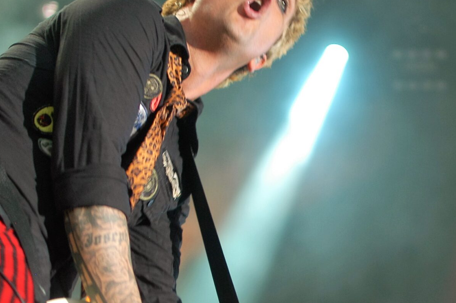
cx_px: 293
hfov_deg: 18.1
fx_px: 1431
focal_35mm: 113
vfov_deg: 12.0
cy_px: 254
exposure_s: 1/100
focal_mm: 35
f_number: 1.8
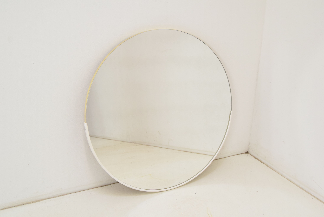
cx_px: 162
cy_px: 108
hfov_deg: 49.5
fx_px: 351
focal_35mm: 39
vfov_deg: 34.3
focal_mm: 26
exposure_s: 1/200
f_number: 7.1
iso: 1600
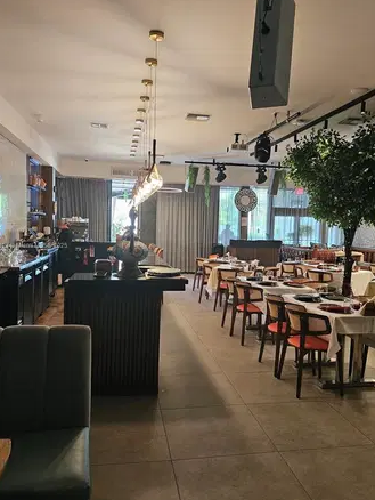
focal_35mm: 28
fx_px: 404
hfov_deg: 49.7
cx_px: 203
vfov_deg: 63.4
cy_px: 246
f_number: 1.7
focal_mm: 6.3
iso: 800
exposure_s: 1/120
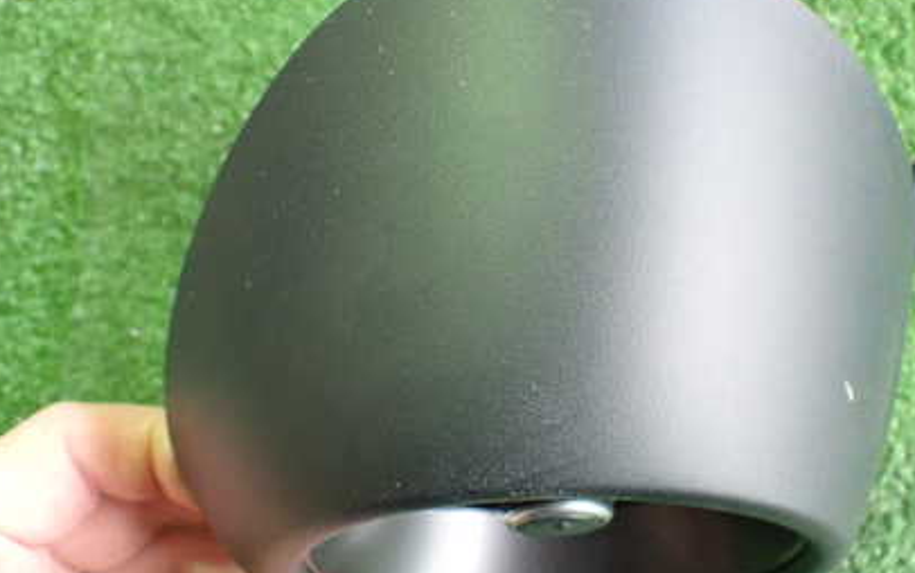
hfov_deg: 42.5
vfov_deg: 27.4
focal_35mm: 47
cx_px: 532
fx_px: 1172
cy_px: 257
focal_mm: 5.4
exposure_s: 1/40
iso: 800
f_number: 2.3
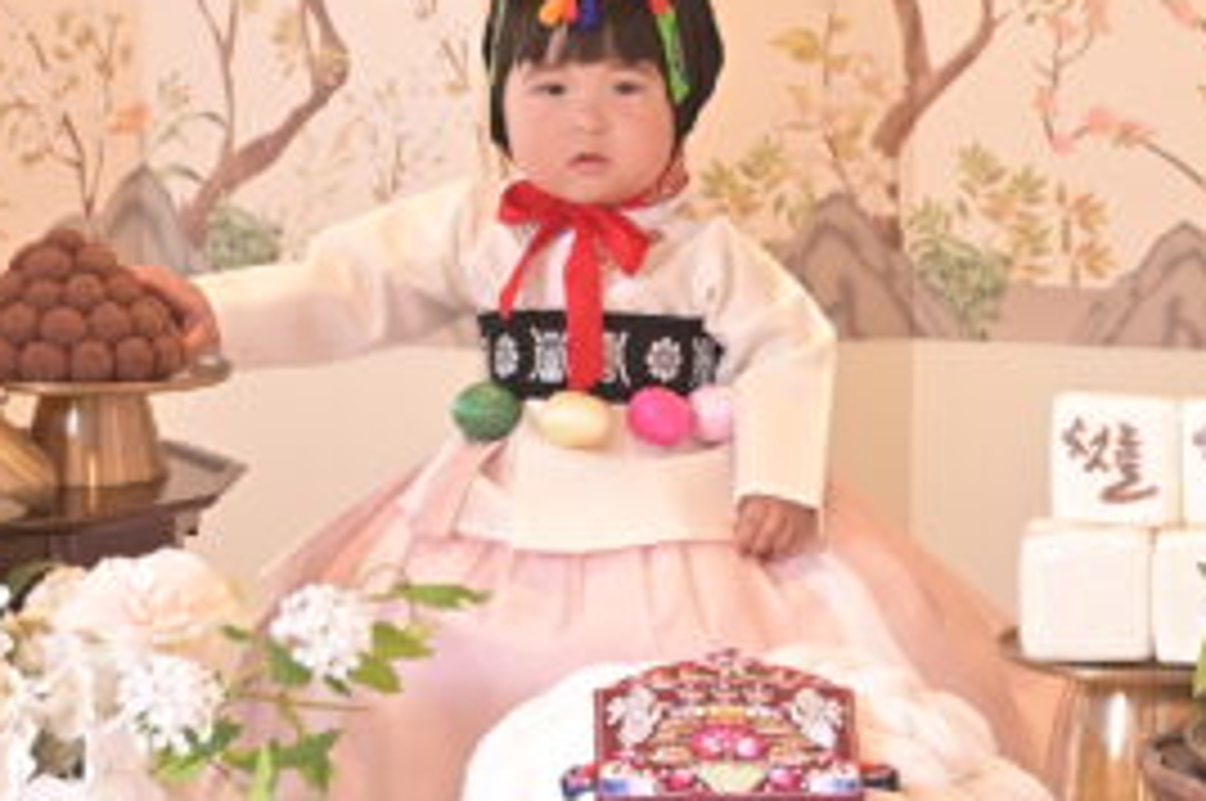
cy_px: 70
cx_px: 657
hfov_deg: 18.4
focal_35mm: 111
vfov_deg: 12.2
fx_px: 3714
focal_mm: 29
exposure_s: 1/125
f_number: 3.2
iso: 1250
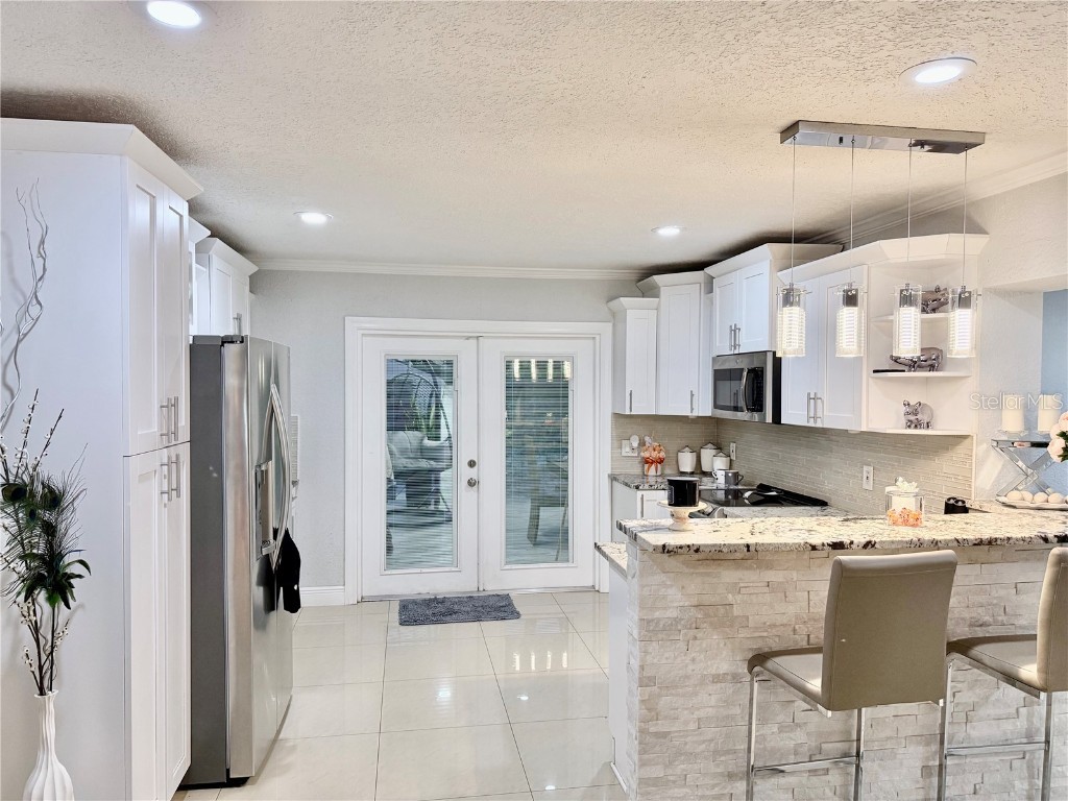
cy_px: 400
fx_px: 740
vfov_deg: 56.8
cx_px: 534
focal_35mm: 24
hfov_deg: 71.6
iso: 320
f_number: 1.78
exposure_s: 1/120
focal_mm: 6.76
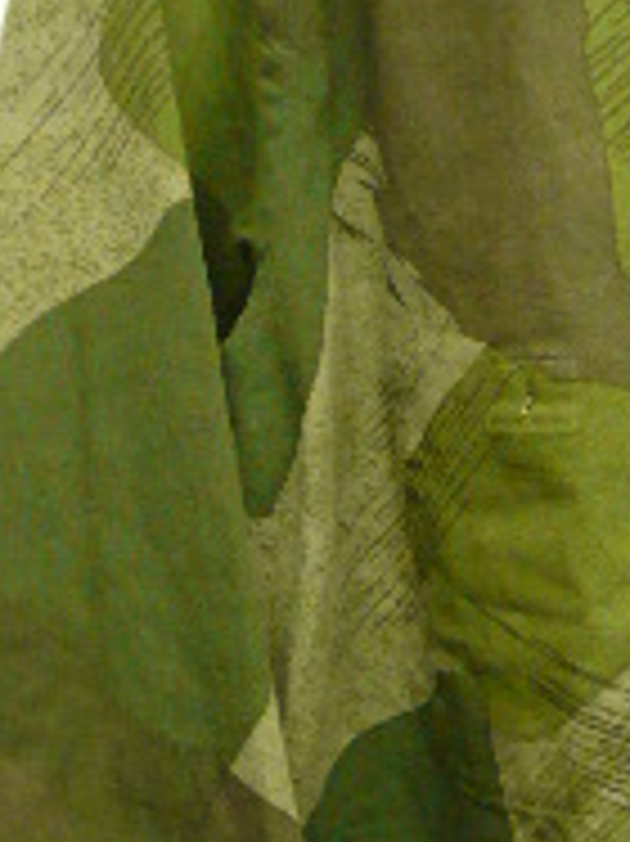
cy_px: 594
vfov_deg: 20.3
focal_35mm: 96
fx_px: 2332
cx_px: 968
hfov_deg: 14.3
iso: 200
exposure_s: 1/8
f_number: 2.8
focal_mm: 4.6
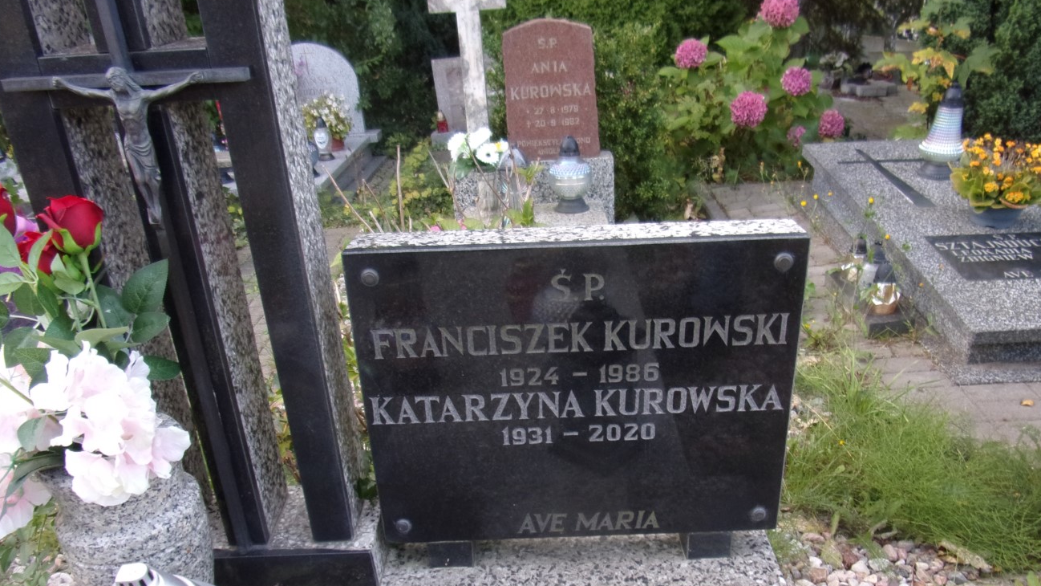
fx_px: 800
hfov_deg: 65.9
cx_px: 572
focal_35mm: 29
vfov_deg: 39.6
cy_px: 396
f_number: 3.3
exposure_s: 1/70
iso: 80
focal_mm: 4.3
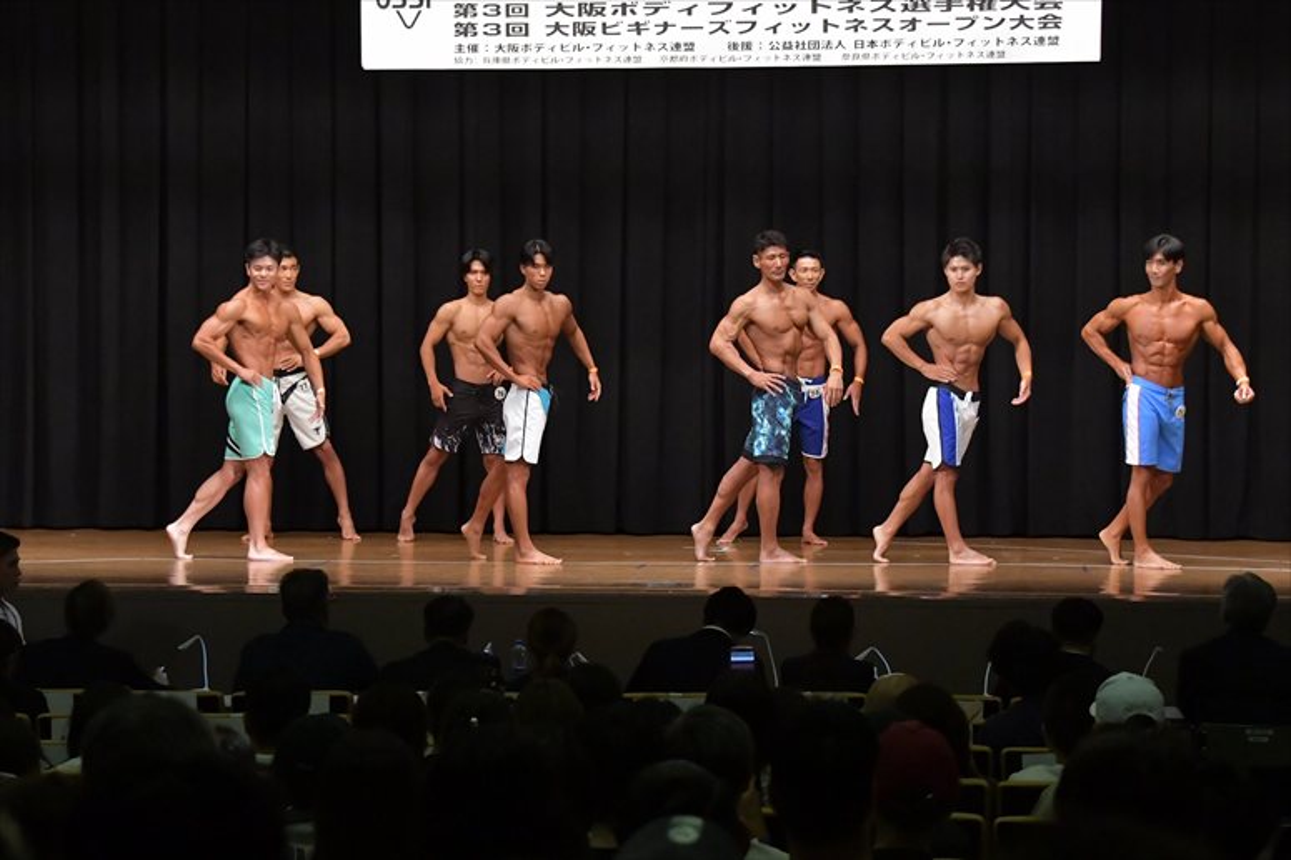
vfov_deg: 13.4
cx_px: 646
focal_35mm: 102
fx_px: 3656
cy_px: 430
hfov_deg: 20.0
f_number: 5.6
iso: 6400
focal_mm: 68
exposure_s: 1/400
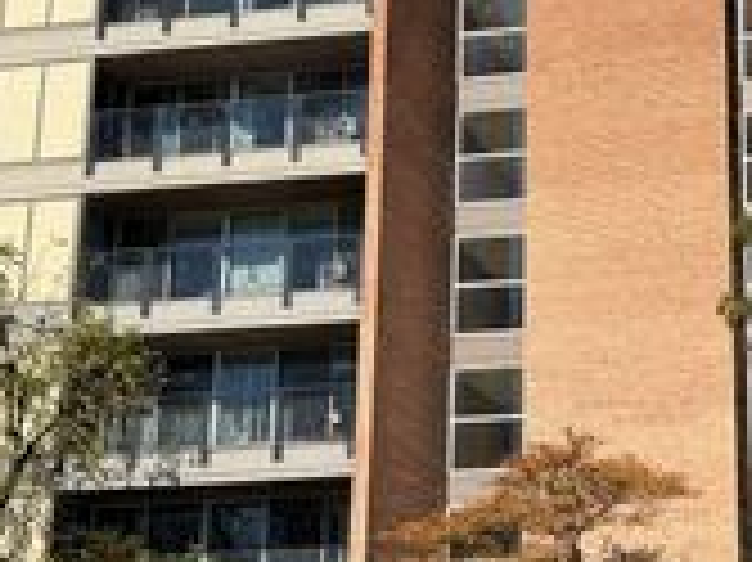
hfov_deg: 26.3
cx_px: 653
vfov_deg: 20.4
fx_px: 1563
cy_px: 294
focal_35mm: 72
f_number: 1.78
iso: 80
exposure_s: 1/4608
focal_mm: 6.76
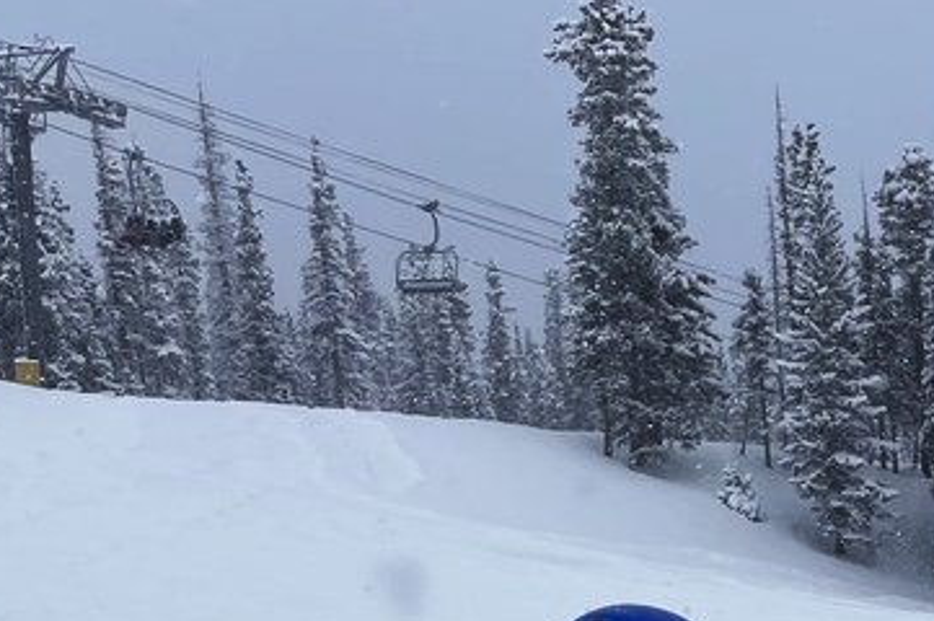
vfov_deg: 13.4
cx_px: 874
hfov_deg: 20.7
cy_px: 924
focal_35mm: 96
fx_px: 2488
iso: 32
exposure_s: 1/3401
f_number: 1.6
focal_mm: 4.2
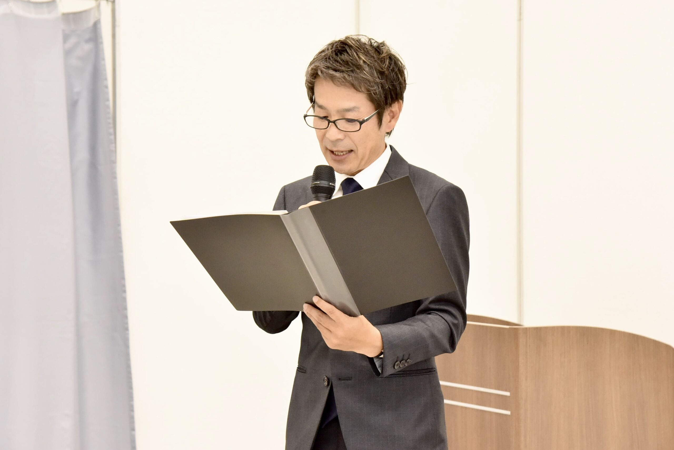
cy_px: 225
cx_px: 337
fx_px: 1592
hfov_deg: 23.9
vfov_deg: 16.1
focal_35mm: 85
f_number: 5.6
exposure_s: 1/125
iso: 4000
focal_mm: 85
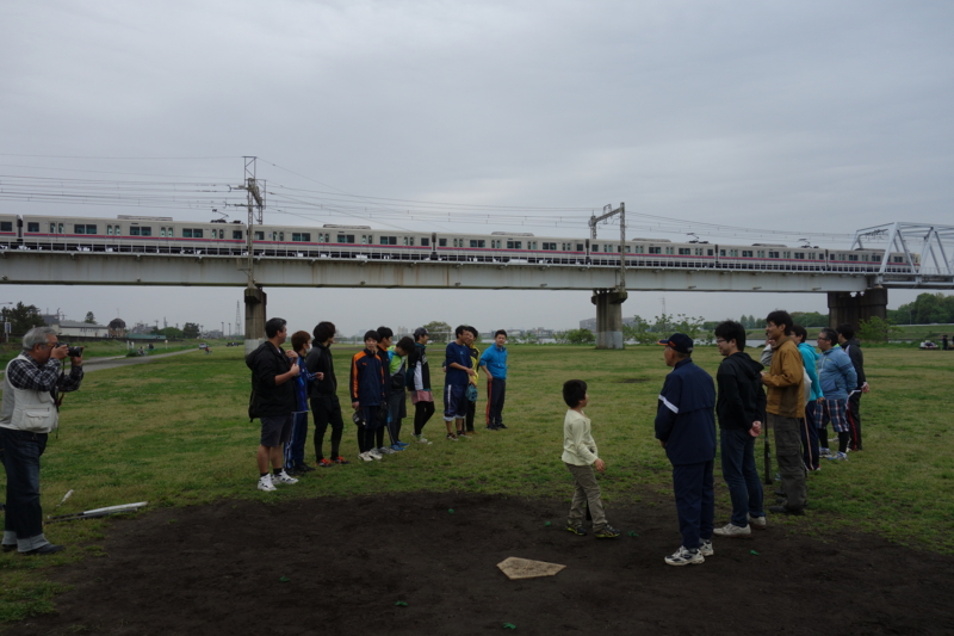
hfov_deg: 65.5
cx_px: 477
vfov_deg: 46.4
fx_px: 742
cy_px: 318
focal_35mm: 28
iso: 125
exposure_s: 1/640
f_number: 5.6
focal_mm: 10.4
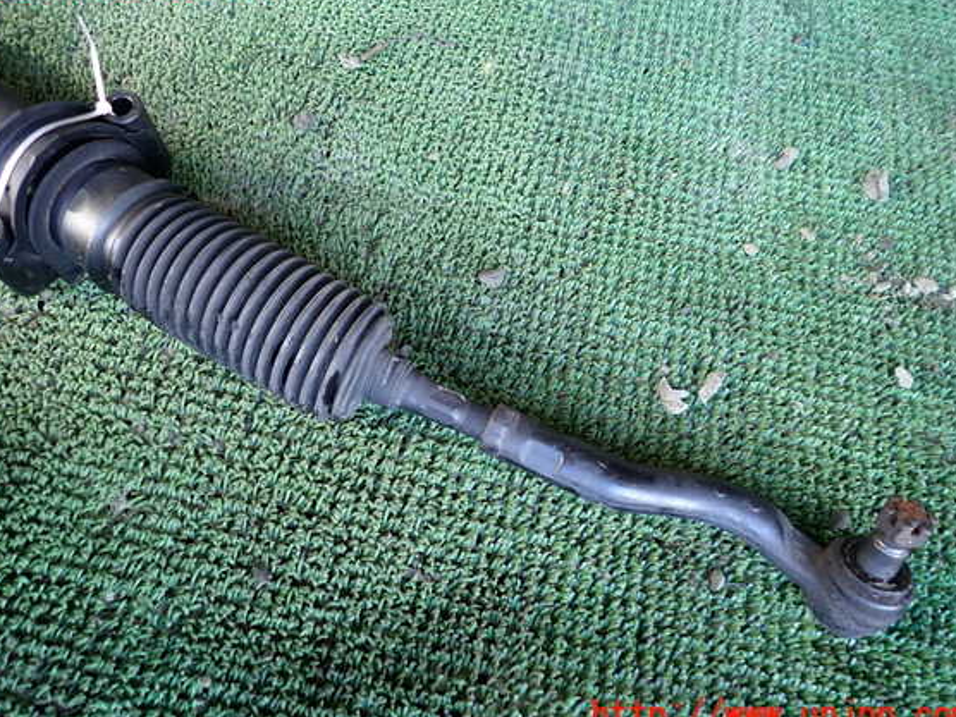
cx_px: 464
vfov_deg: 51.4
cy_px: 351
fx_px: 746
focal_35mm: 27
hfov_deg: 65.3
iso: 200
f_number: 2
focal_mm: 4.5
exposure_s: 1/80
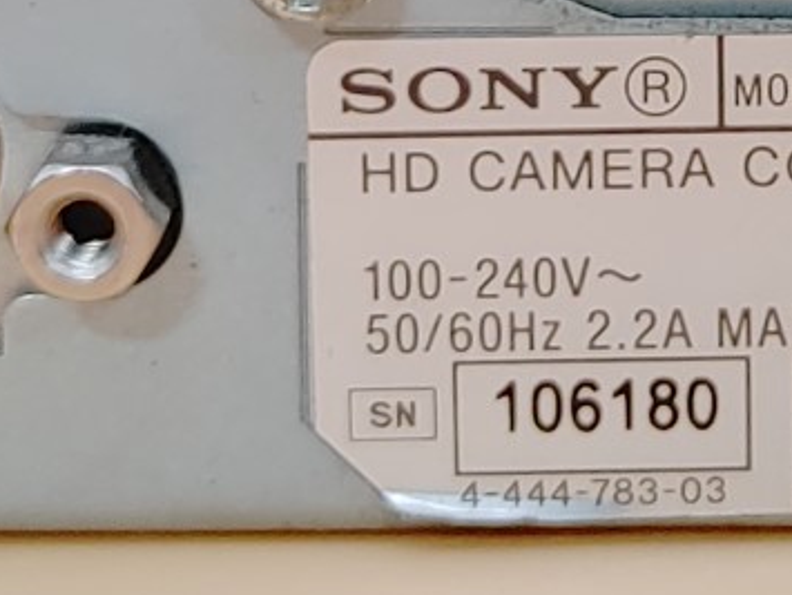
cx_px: 772
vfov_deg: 9.2
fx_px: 3619
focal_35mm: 158
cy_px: -274
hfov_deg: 12.4
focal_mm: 4.36
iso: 50
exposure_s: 1/63
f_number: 1.8
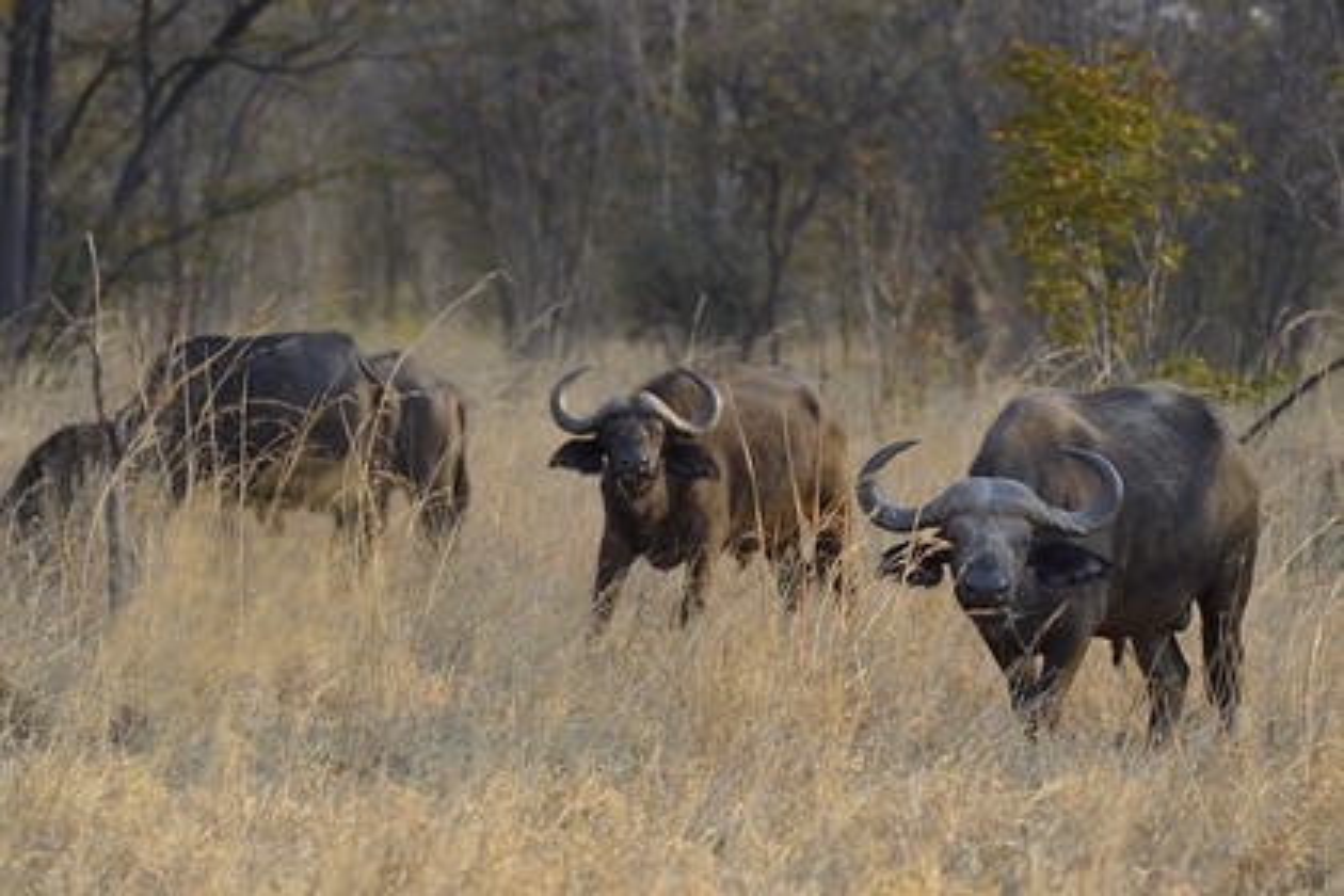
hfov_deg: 7.4
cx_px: 672
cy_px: 448
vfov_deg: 4.9
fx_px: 10453
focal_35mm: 280
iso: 640
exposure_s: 1/500
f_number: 7.1
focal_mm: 280
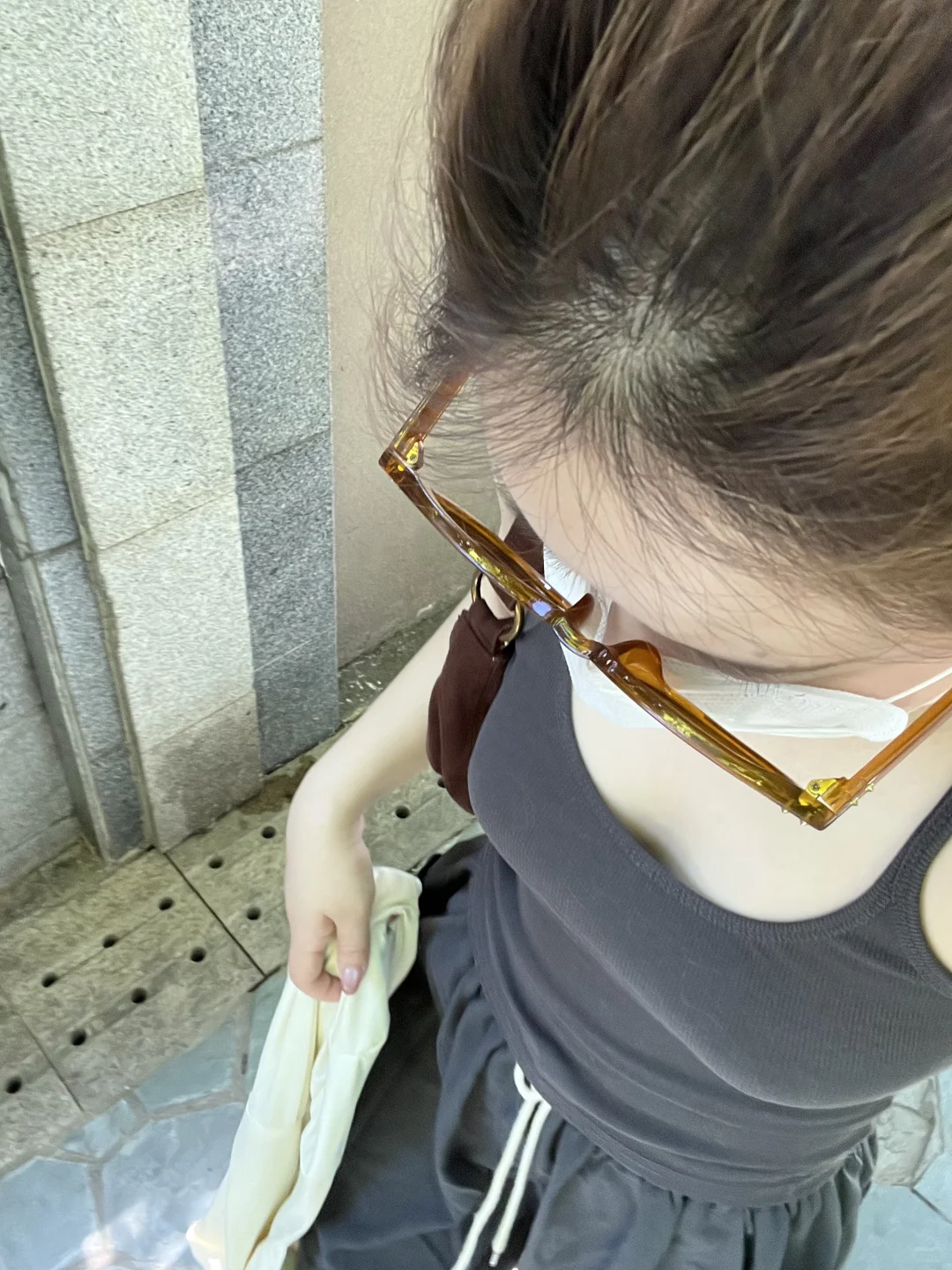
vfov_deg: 60.0
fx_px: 1100
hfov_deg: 46.8
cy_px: 635
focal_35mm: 30
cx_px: 476
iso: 100
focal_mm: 2.71
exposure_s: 1/84
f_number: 2.2
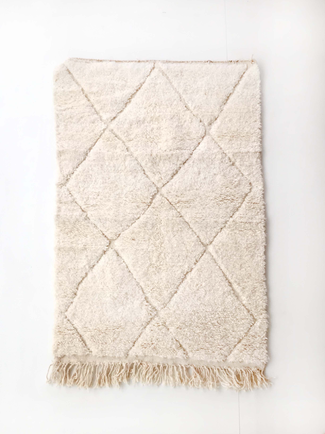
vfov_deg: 61.7
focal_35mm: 29
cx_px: 162
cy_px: 217
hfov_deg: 48.2
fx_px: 363
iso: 80
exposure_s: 1/33
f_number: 2.2
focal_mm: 4.15
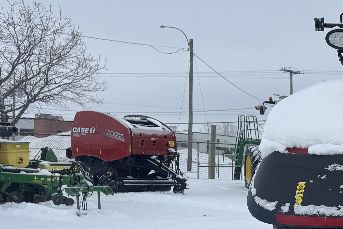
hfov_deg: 22.9
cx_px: 474
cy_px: 231
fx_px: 724
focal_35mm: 76
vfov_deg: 17.5
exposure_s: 1/3096
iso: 80
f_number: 1.78
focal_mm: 6.76
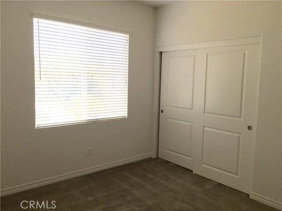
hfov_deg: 61.7
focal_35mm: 29
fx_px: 236
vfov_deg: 48.2
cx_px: 141
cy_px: 106
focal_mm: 4.15
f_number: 2.2
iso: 40
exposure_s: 1/100
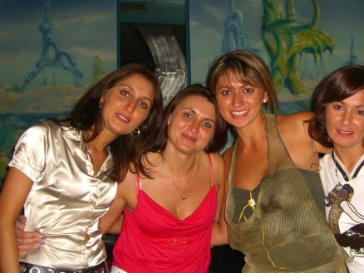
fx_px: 547
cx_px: 239
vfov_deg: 28.1
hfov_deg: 36.5
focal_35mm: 52
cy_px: 128
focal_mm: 7.9
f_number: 2.8
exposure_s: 1/60
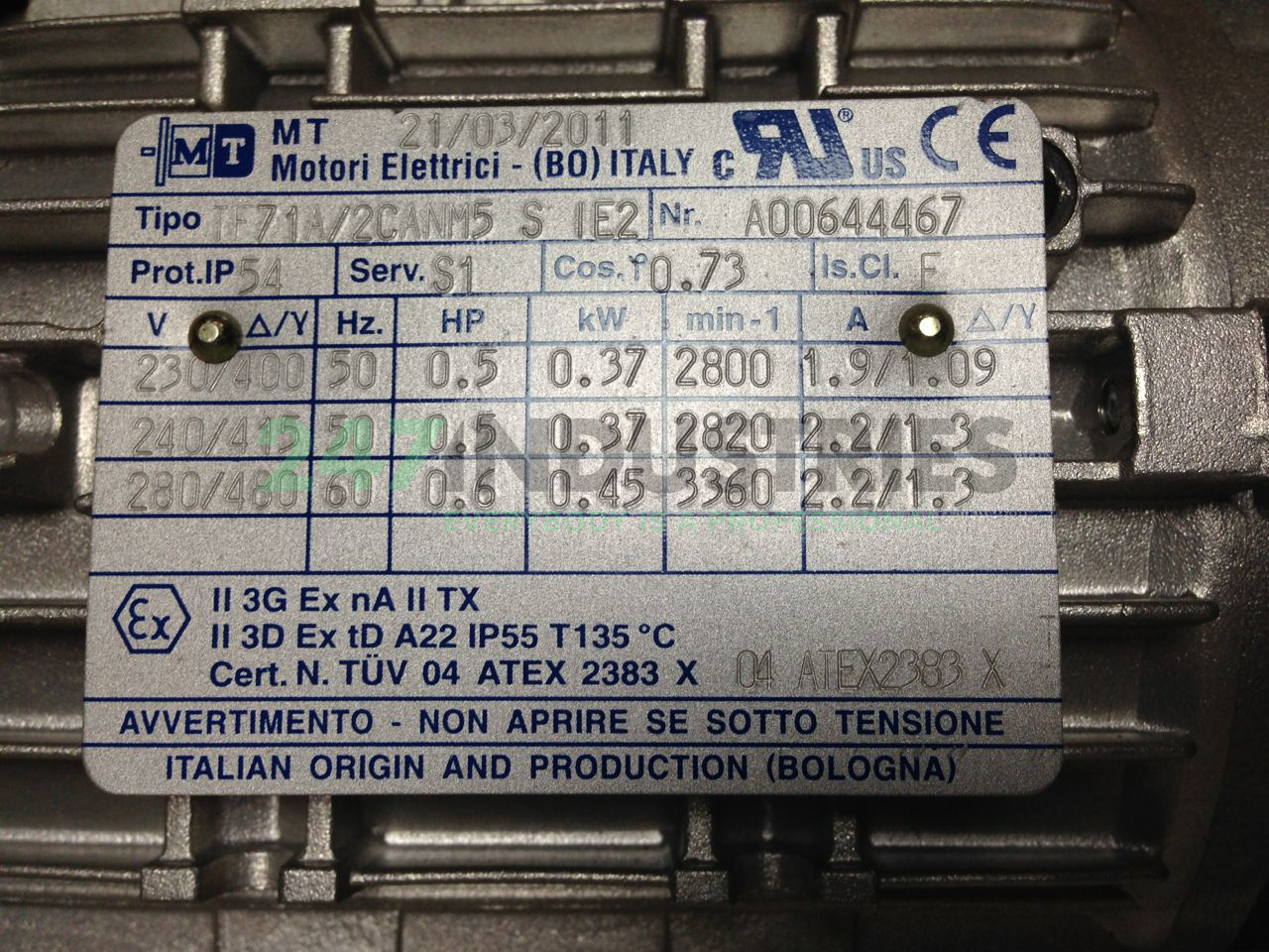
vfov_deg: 42.9
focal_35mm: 33
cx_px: 634
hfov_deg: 55.4
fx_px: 1210
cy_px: 476
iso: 50
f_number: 2.4
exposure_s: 1/60
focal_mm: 4.12
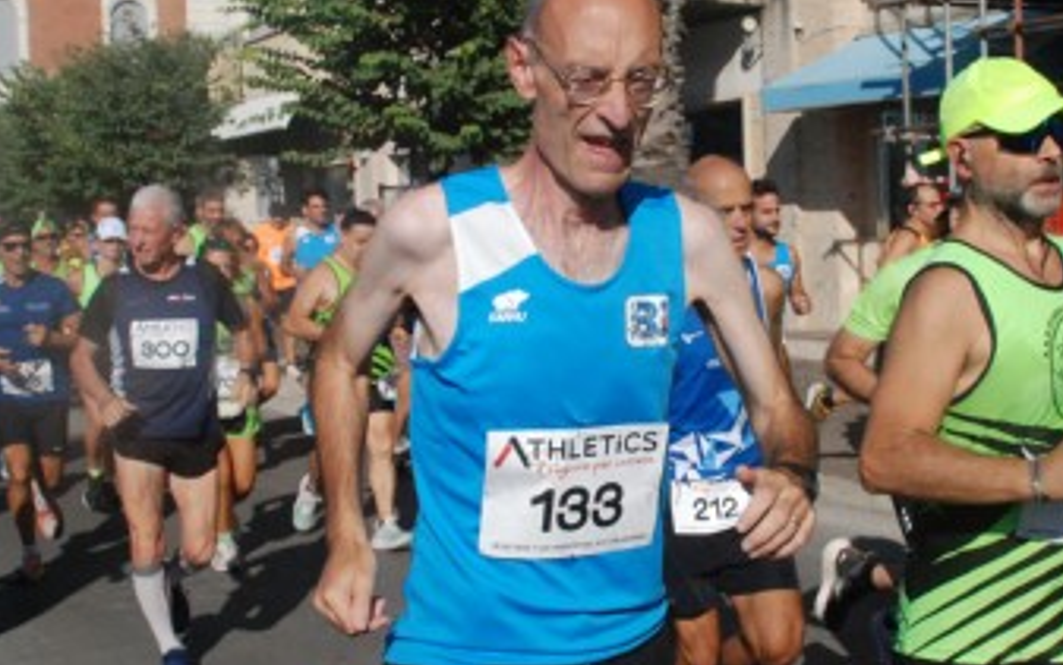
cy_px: 348
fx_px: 1739
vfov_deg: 21.7
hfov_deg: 33.9
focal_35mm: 60
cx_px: 637
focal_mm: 22
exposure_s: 1/2000
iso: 1000
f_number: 9
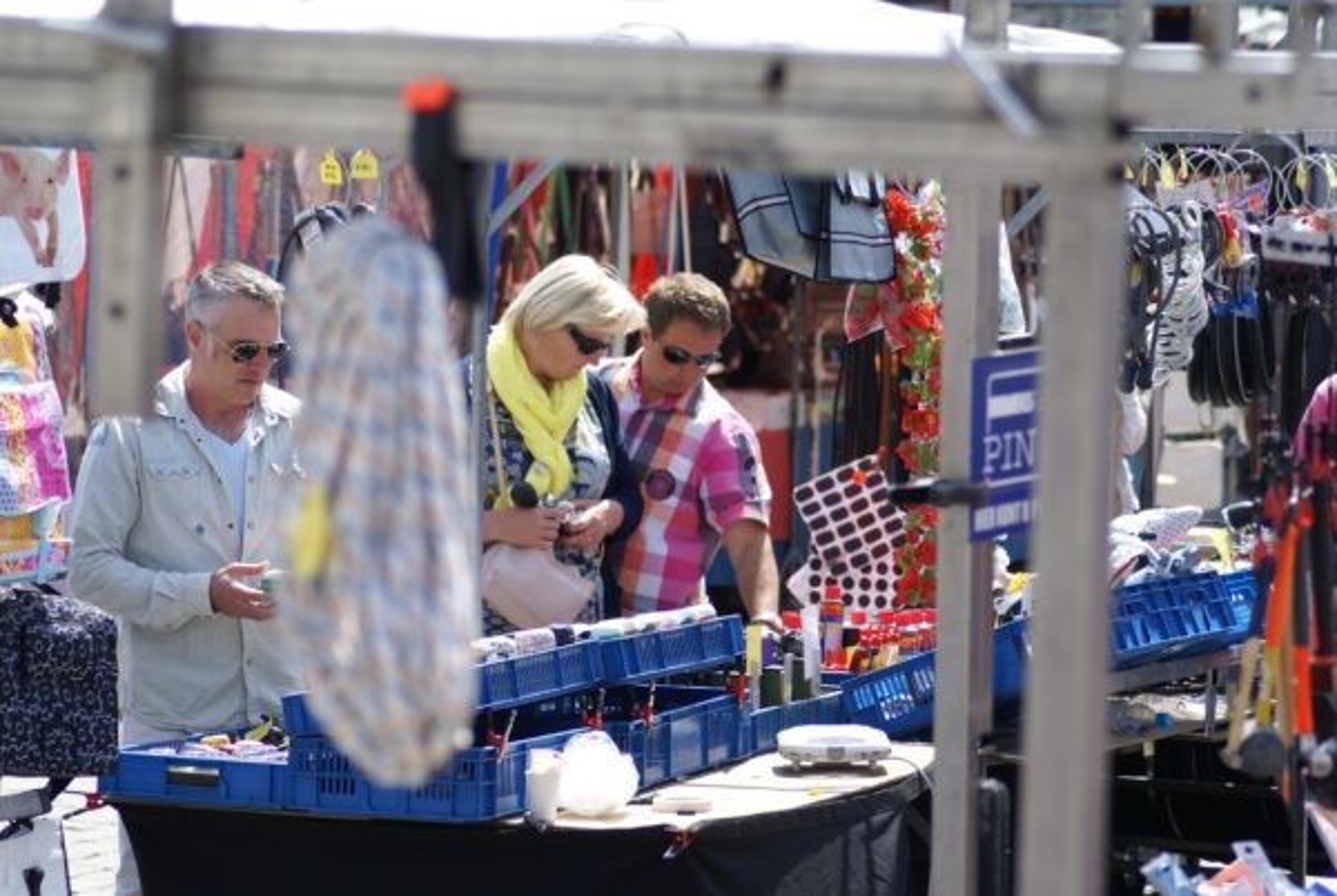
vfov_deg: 7.7
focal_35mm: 180
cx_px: 668
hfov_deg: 11.4
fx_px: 6695
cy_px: 448
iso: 100
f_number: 5.6
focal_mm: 120
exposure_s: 1/250
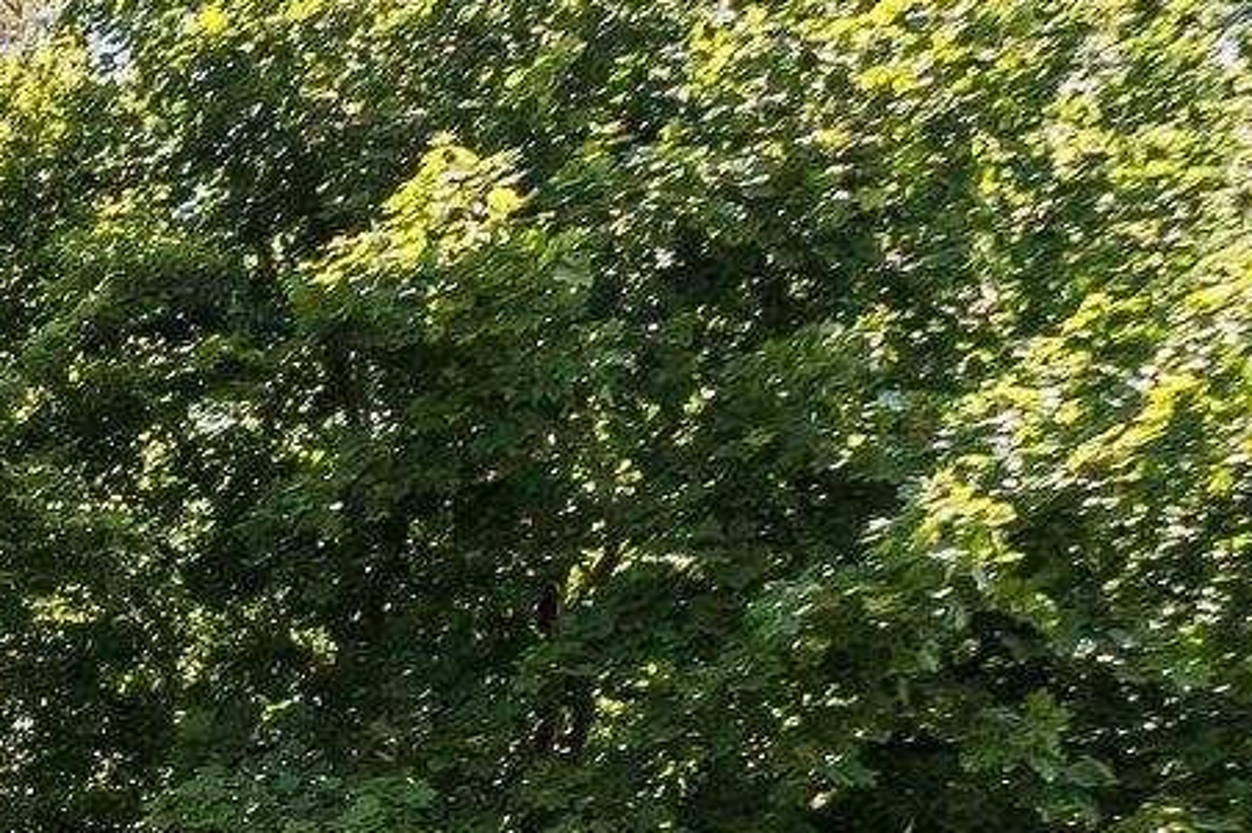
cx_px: -967
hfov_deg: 20.9
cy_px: 1308
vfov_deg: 17.6
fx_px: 2364
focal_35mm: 68
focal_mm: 10
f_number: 5.6
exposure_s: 1/1000
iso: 400
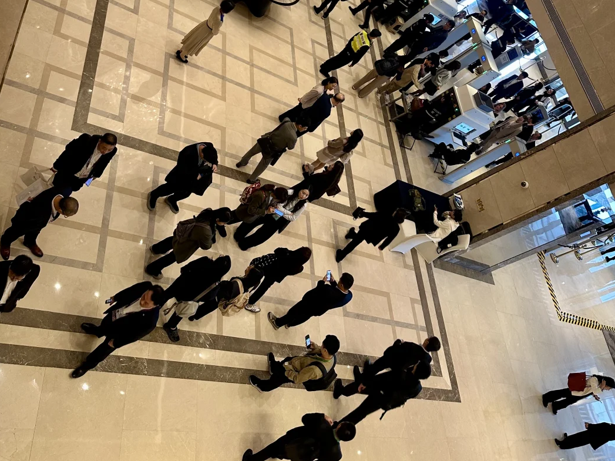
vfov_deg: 40.8
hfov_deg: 55.4
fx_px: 586
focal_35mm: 33
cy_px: 80
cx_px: 314
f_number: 1.78
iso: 160
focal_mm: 6.86
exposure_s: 1/50
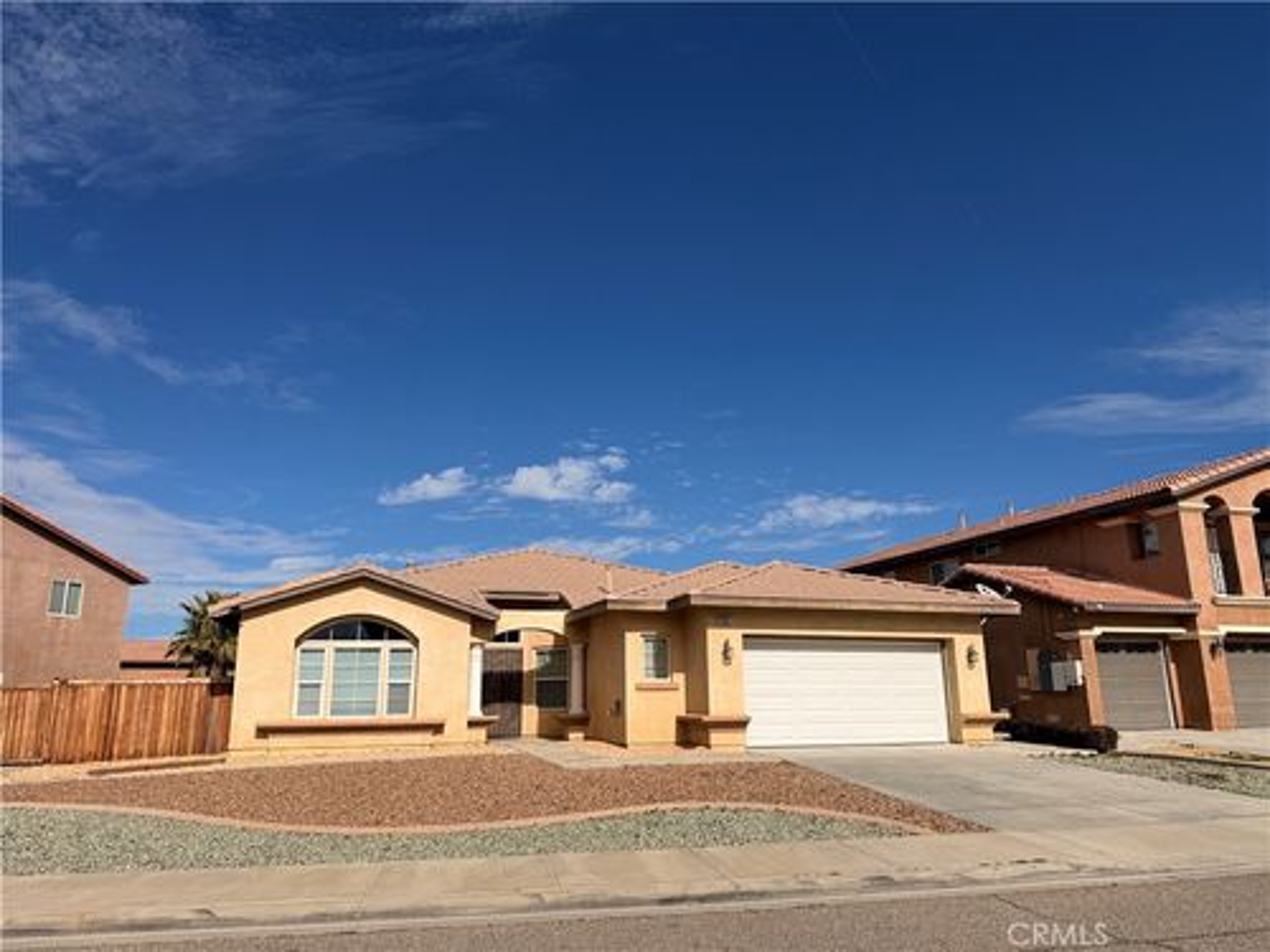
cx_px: 635
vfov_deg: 56.8
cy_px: 476
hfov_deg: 71.6
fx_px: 881
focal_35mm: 24
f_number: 1.78
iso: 80
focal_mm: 6.76
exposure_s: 1/11905
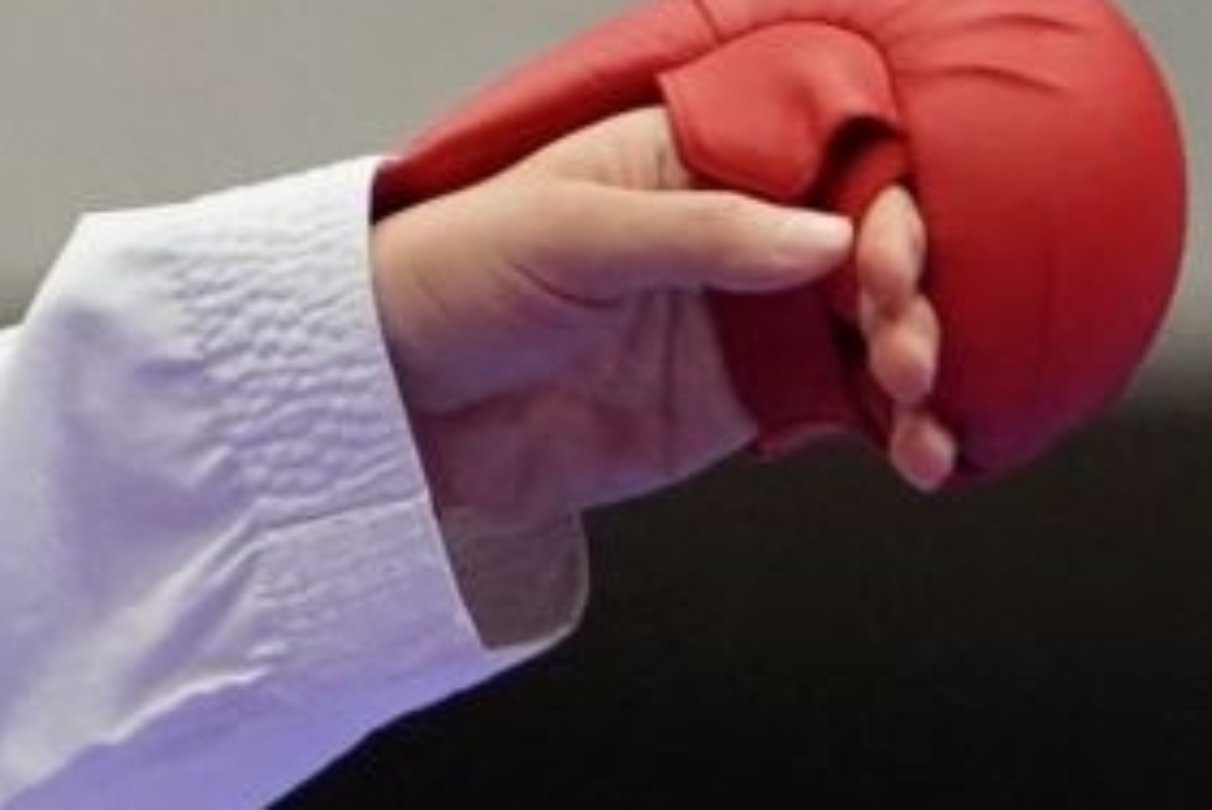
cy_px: 329
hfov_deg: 1.2
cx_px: -2203
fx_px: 58709
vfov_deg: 0.8
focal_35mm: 1743
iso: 4000
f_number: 2.8
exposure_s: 1/1000
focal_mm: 181
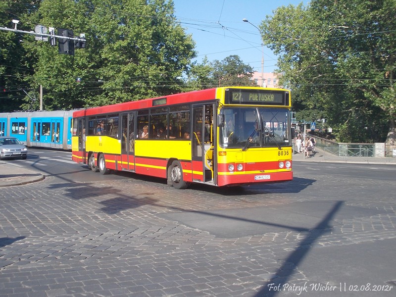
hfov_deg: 43.9
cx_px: 198
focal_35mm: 43
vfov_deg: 33.6
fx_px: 492
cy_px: 148
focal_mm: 6.1
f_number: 6.5
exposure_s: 1/160
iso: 80
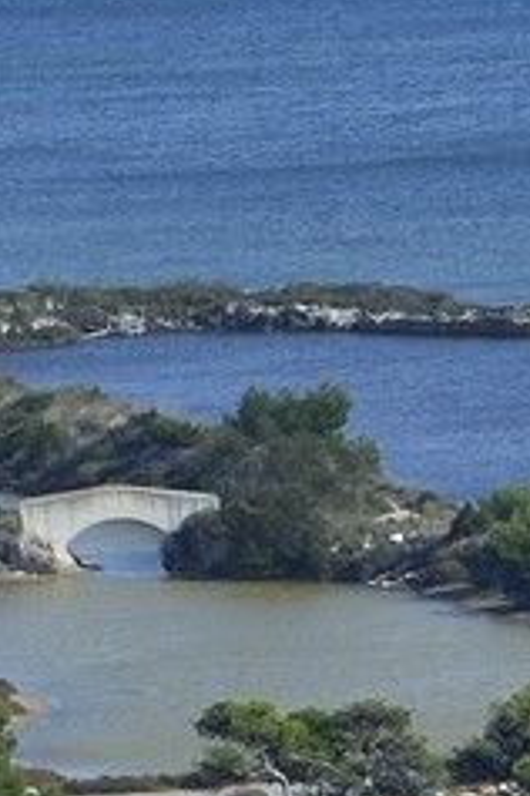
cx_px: 1459
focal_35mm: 810
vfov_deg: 2.5
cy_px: 2559
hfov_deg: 1.7
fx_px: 17886
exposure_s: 1/320
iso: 320
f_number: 10
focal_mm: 120
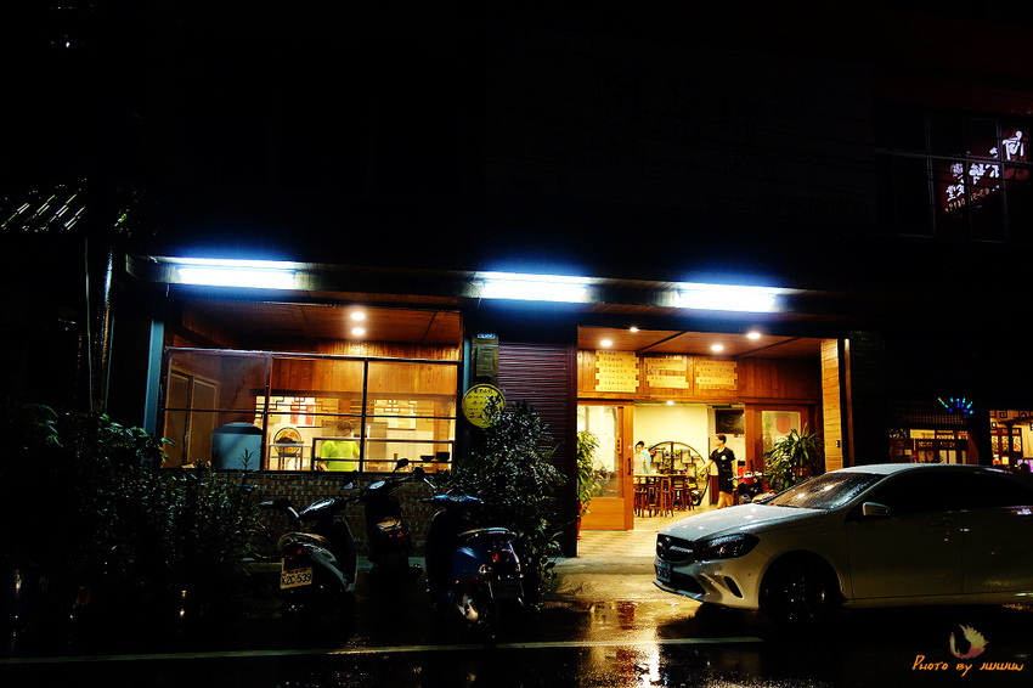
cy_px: 344
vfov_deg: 46.4
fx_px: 803
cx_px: 516
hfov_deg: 65.5
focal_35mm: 28
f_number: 2.2
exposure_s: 1/30
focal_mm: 10.4
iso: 640
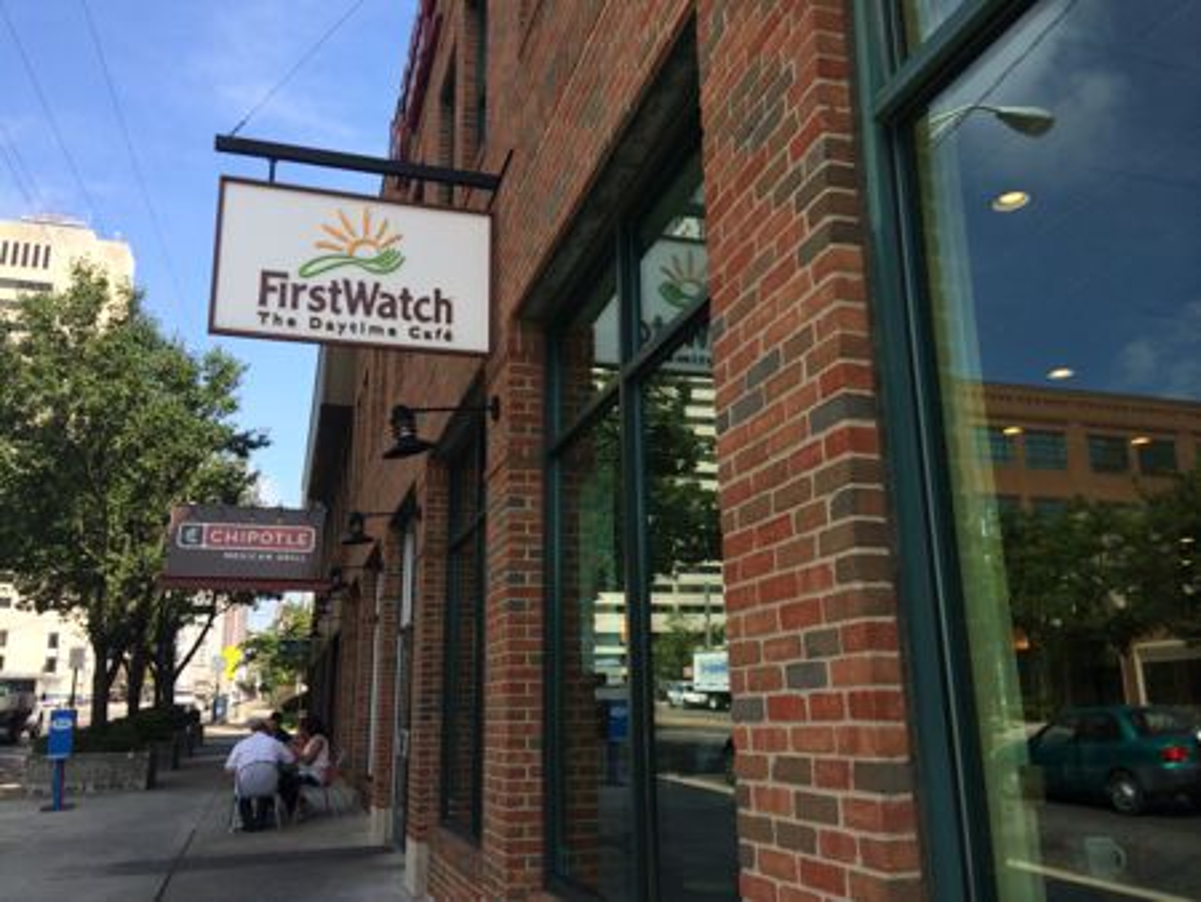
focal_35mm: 30
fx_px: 1041
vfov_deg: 46.8
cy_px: 451
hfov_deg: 59.9
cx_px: 600
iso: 32
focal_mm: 4.12
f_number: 2.2
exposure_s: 1/1053
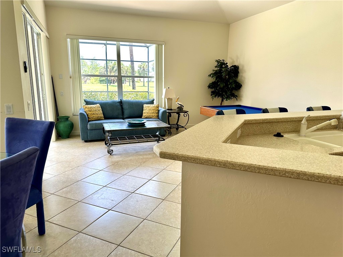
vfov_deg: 56.8
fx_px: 238
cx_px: 172
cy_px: 128
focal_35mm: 24
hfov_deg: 71.6
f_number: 1.78
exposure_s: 1/179
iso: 64
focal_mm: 6.86
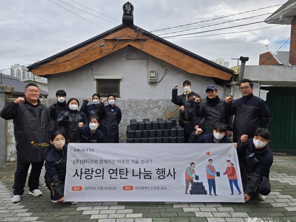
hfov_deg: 71.6
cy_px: 116
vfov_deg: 56.8
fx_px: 205
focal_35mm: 24
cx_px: 143
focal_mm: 5.4
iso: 80
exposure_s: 1/2500
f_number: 1.8
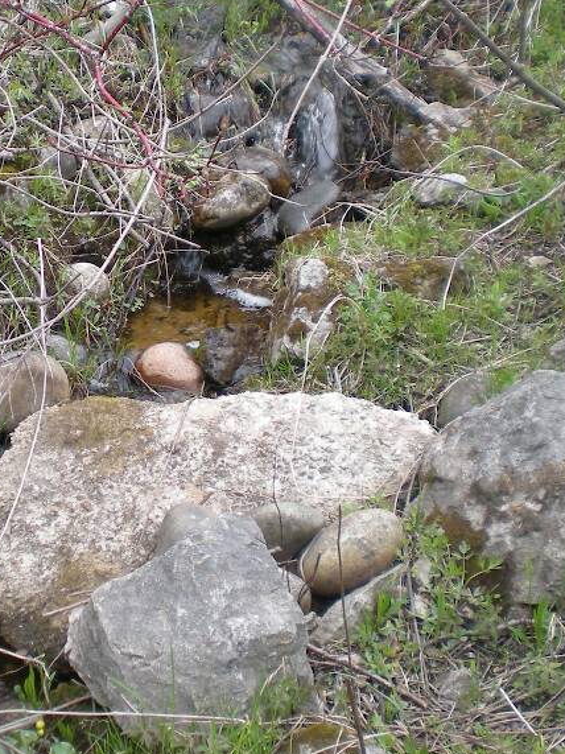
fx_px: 1546
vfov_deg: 27.2
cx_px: 132
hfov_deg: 20.5
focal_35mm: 71
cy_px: 250
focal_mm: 6.3
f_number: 3.1
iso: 64
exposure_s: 1/86
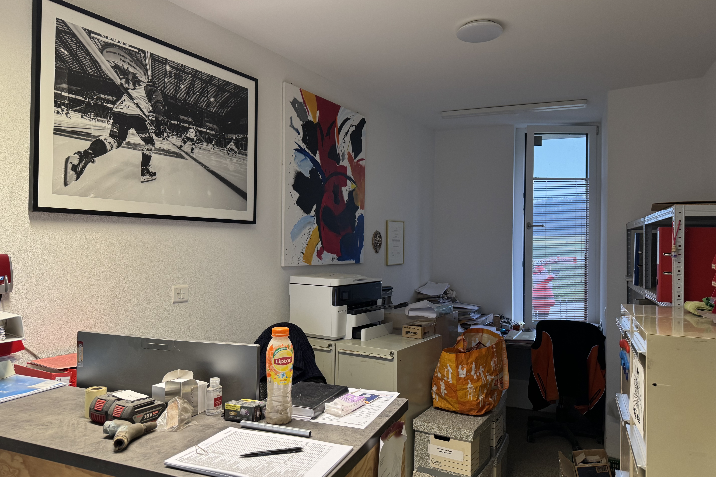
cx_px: 358
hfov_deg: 71.5
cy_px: 242
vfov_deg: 51.3
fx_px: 497
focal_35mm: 25
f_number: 1.78
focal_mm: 6.76
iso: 160
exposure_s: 1/50
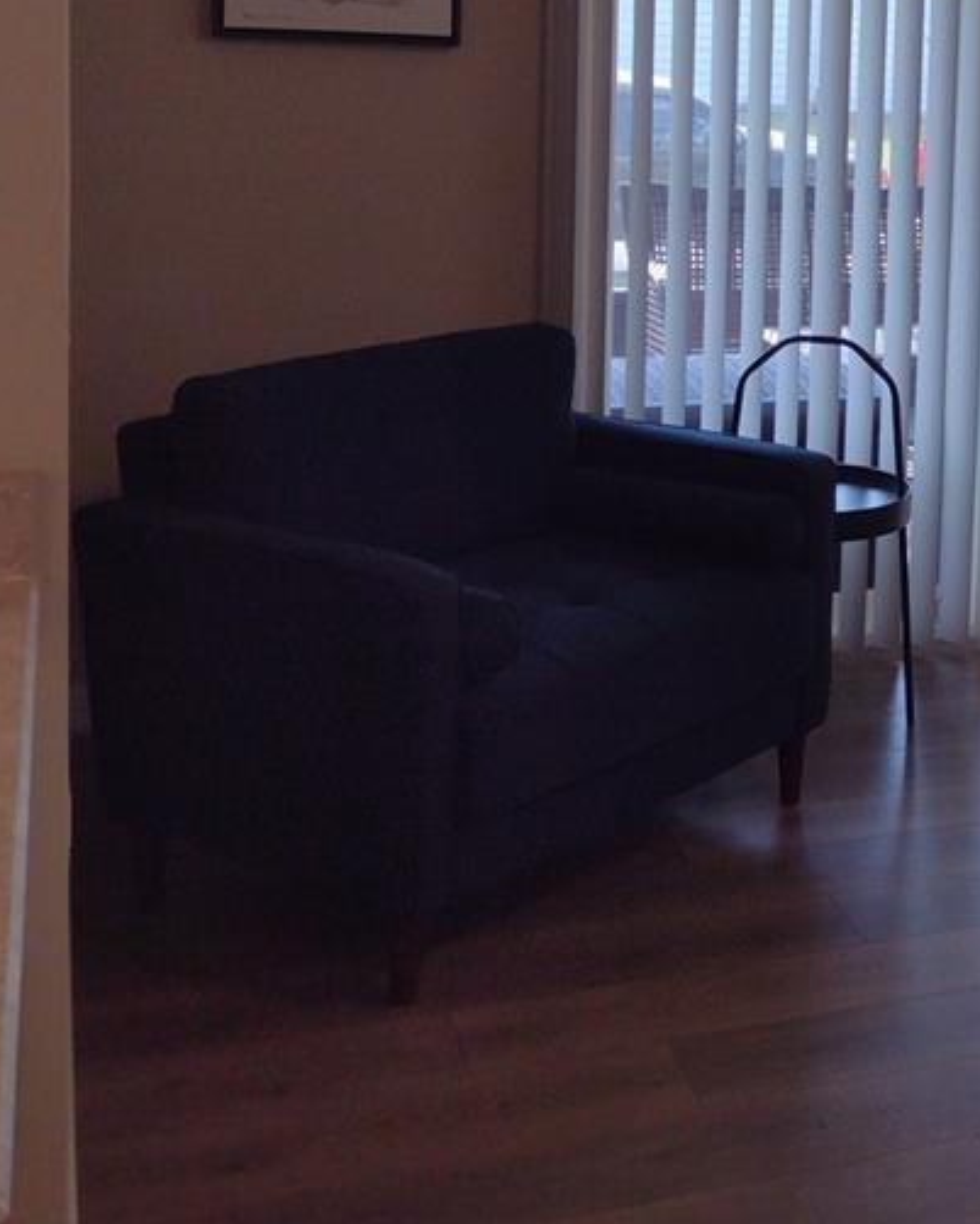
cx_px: 1048
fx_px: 2283
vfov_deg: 29.1
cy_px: 193
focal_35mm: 63
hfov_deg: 23.0
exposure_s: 1/133
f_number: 1.7
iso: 100
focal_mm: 4.71
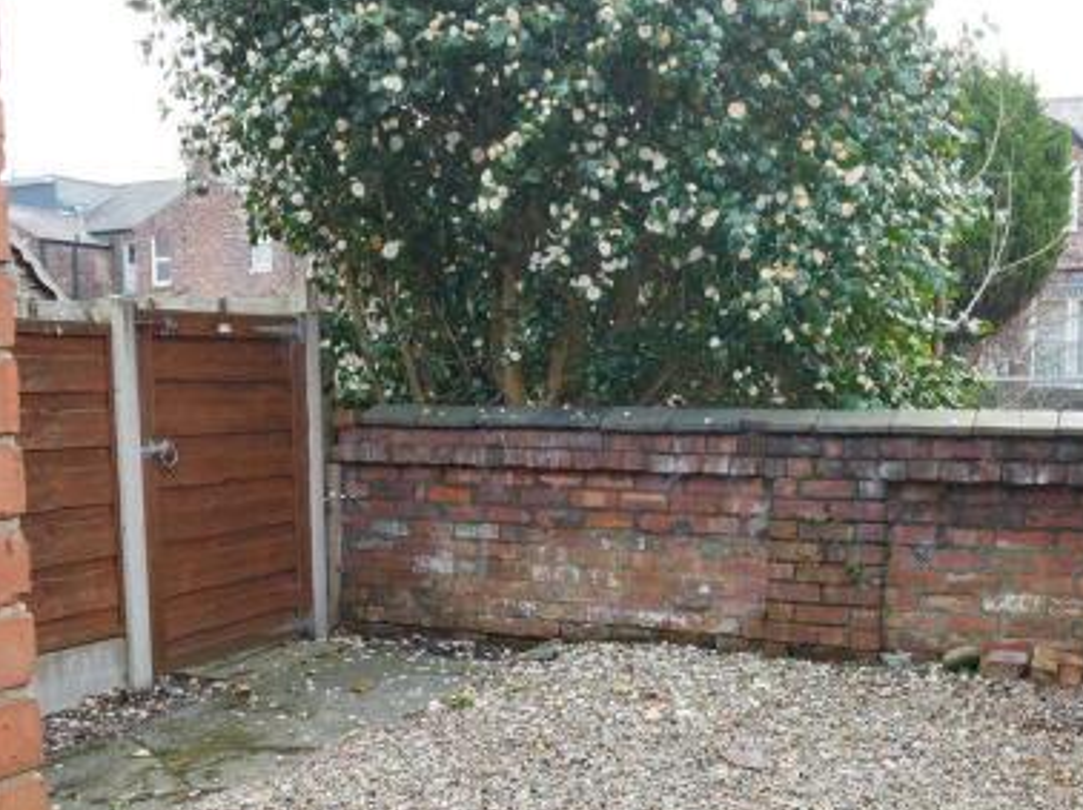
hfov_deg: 49.7
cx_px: 669
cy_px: 557
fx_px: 1157
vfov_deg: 38.1
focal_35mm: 37
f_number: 4.5
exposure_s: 1/200
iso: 200
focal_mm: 12
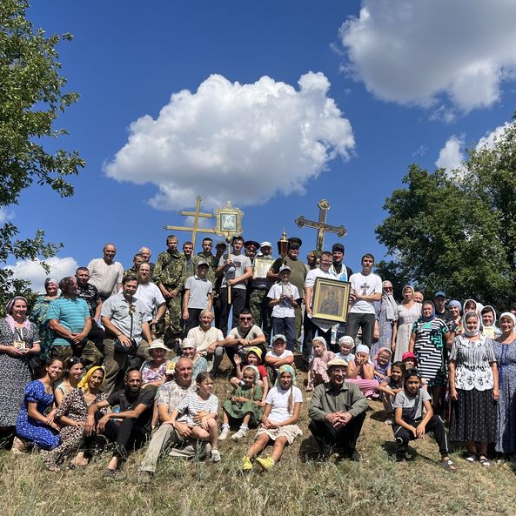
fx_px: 523
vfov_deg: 52.5
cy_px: 260
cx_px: 305
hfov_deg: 52.2
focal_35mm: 31
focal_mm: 5.1
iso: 50
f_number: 1.6
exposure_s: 1/4016
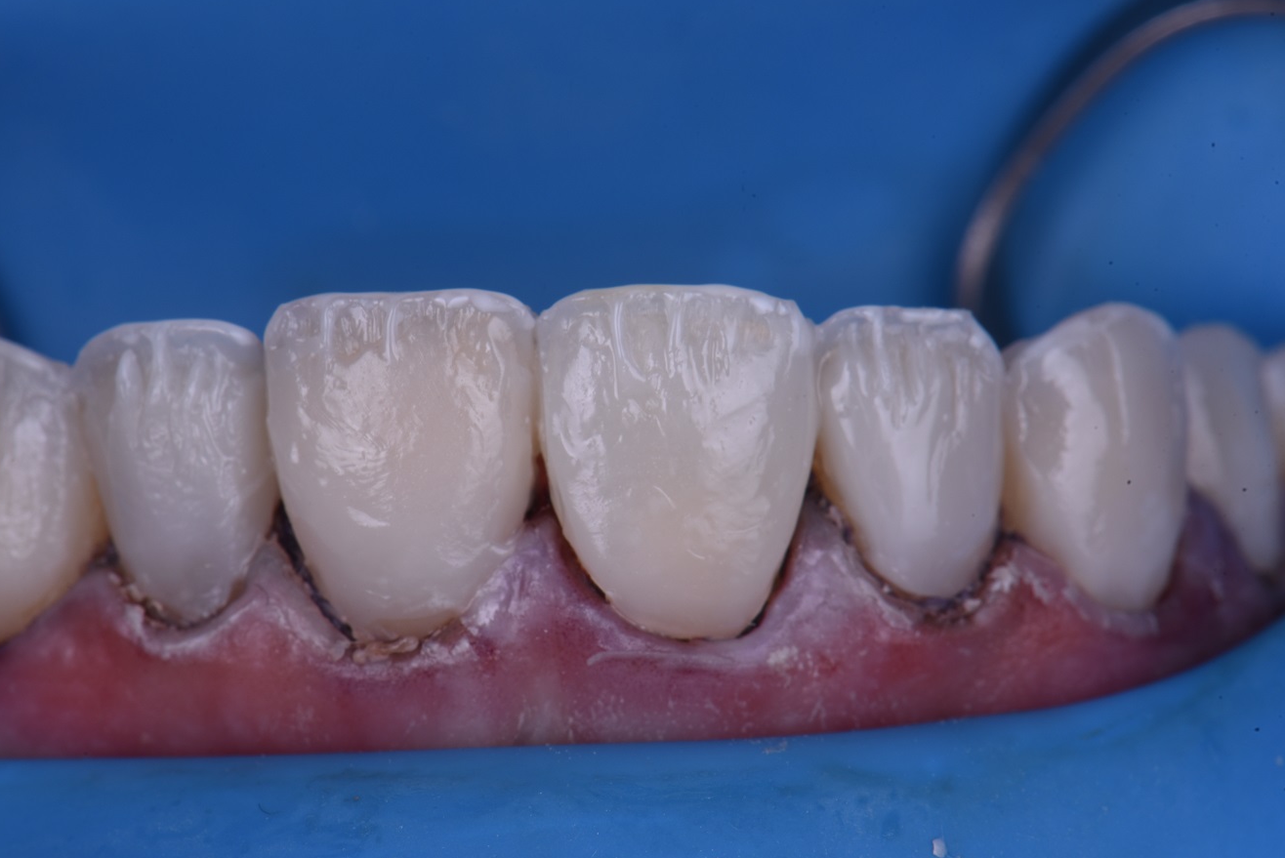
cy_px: 402
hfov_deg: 17.1
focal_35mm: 120
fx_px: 4286
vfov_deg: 11.4
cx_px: 614
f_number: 32
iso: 200
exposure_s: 1/200
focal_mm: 105
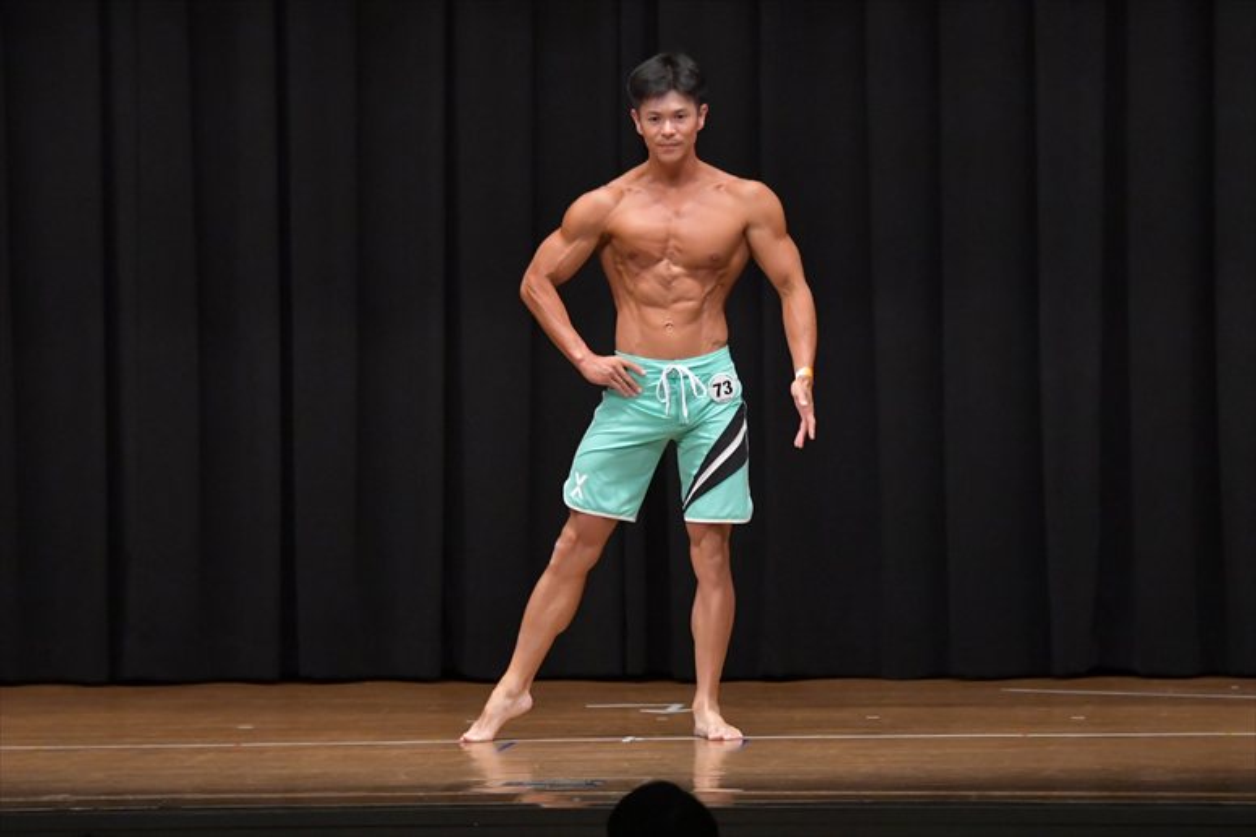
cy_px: 418
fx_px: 7846
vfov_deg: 6.1
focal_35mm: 225
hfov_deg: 9.2
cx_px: 628
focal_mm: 150
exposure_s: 1/400
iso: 6400
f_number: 5.6
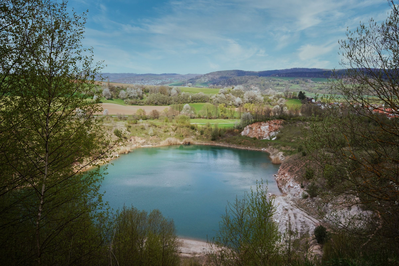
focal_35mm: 30
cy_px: 133
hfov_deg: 61.9
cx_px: 200
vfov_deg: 43.6
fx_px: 332
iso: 320
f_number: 9
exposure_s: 1/200
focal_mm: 20
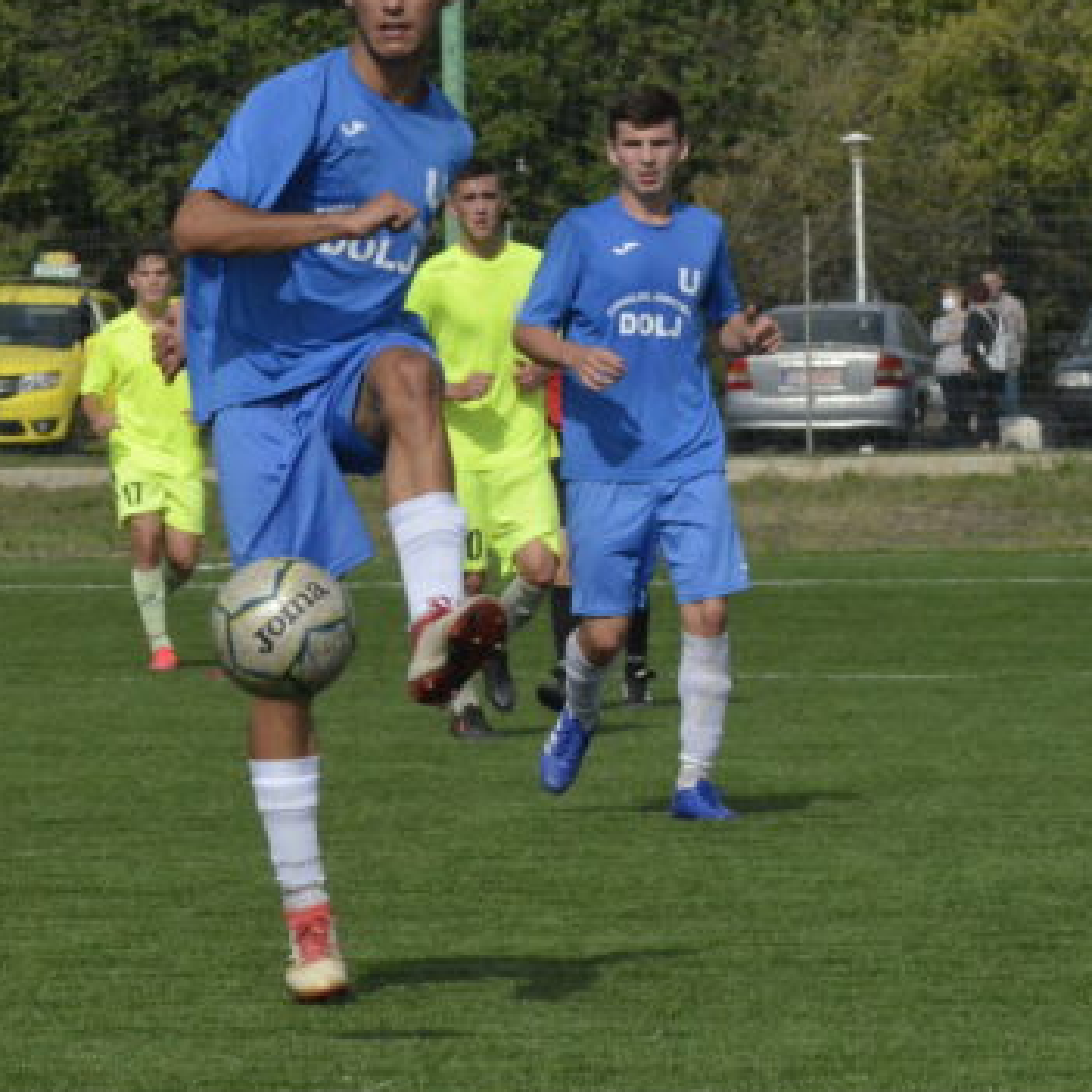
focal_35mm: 348
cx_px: 31
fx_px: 12418
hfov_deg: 5.0
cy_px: 478
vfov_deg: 5.0
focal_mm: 125
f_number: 14
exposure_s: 1/4000
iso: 3200
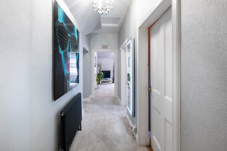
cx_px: 108
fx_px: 101
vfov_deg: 73.7
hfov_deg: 96.7
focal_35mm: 16
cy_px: 71
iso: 200
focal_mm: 10
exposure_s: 1/8
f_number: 6.4
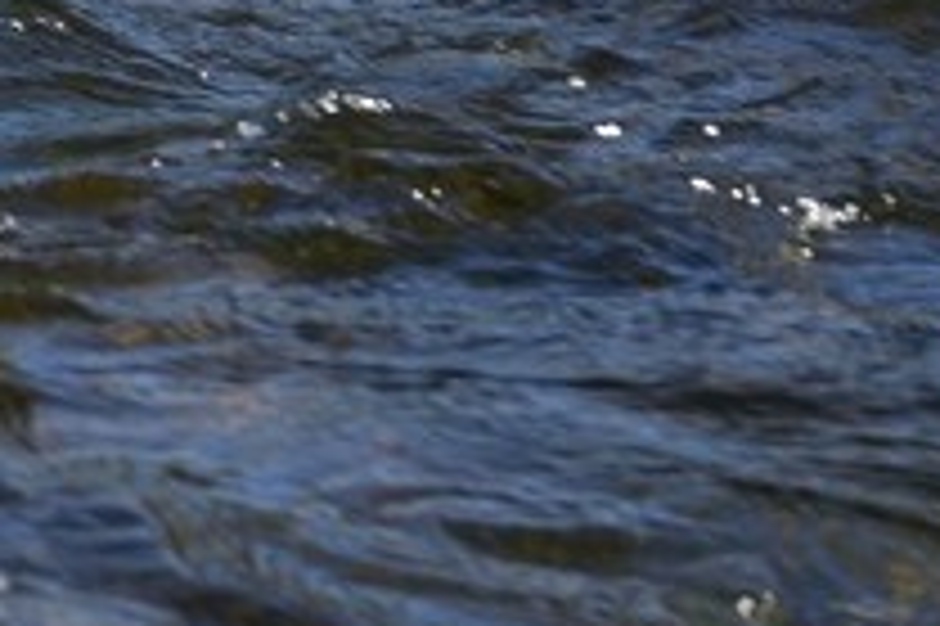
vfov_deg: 3.2
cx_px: -1736
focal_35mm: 422
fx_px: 11010
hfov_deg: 4.7
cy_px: -1234
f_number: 6.3
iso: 200
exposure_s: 1/500
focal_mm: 55
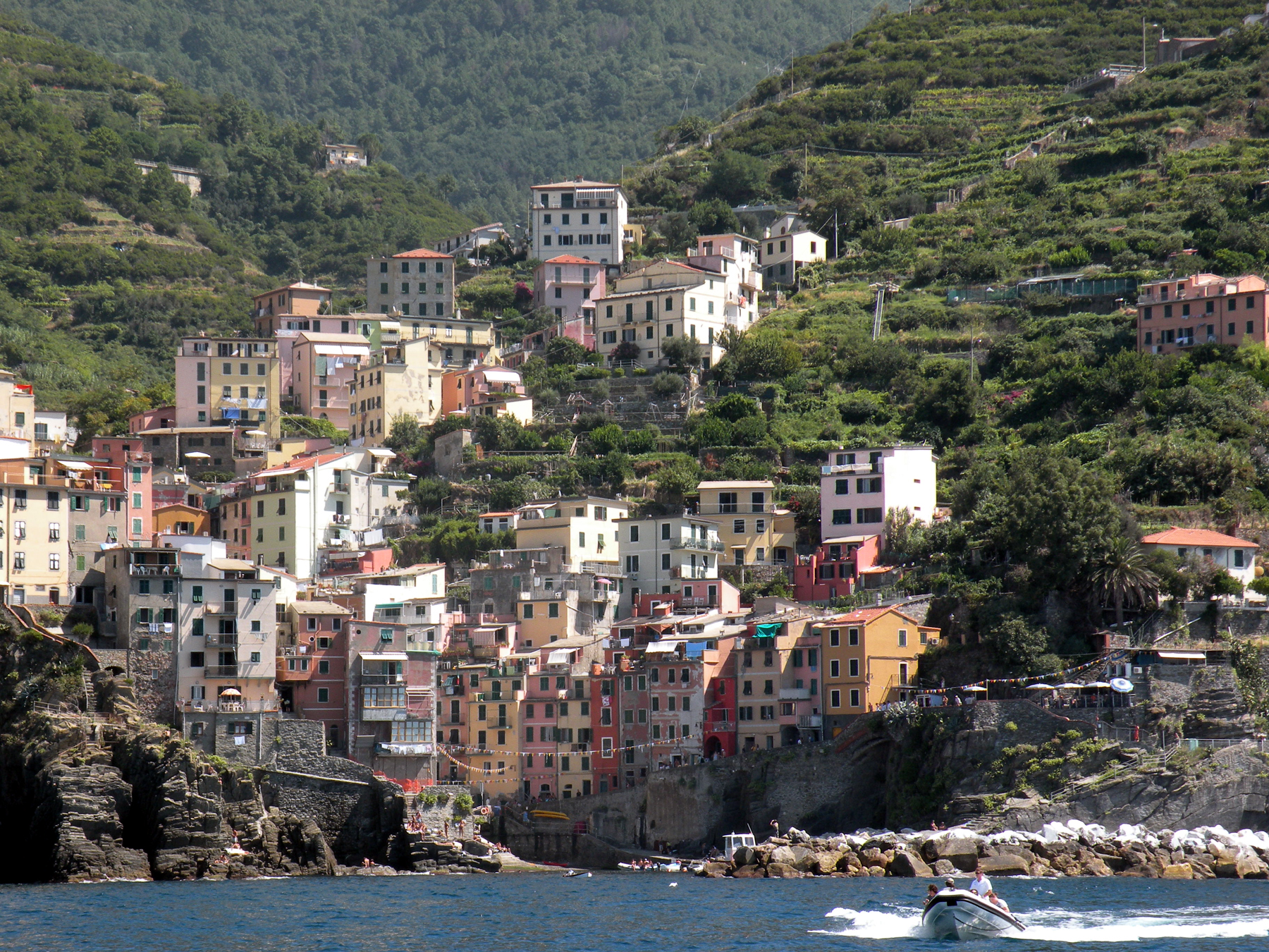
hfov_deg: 17.9
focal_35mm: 110
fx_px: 4033
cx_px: 634
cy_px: 476
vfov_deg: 13.5
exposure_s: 1/185
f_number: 5.6
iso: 64
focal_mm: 19.4
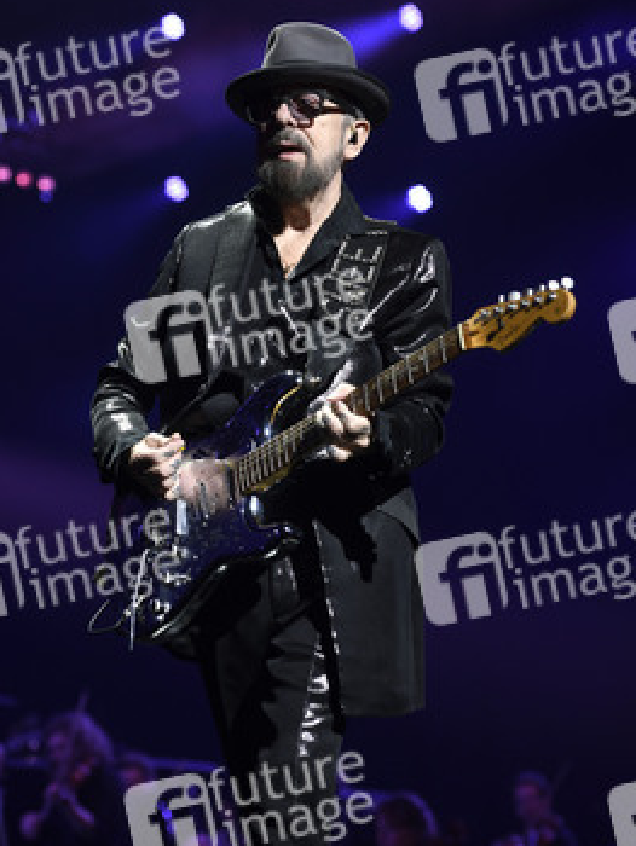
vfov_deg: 19.4
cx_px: 319
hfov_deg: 14.7
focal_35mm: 101
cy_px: 447
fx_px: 2471
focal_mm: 92
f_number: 4
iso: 1250
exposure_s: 1/500
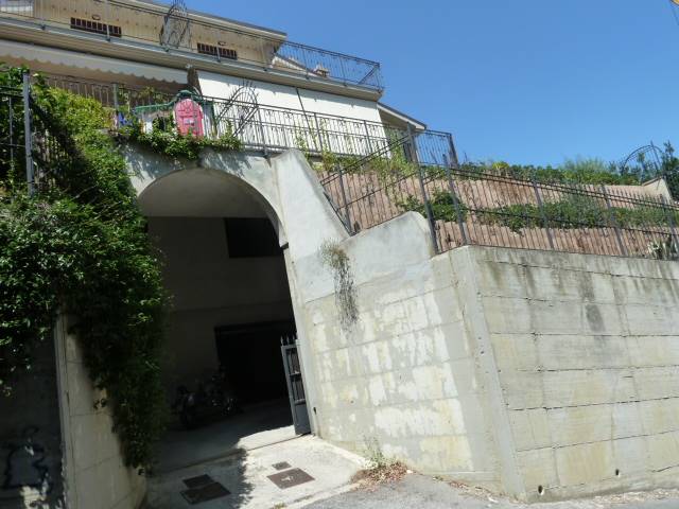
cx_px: 340
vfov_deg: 54.9
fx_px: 490
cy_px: 254
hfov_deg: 69.4
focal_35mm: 25
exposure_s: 1/500
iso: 125
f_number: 4.5
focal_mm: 4.1
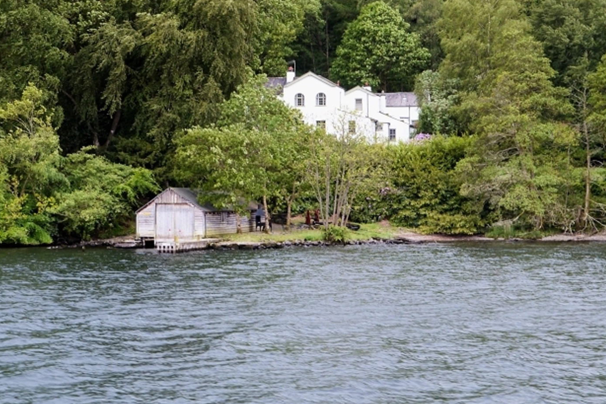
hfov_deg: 22.4
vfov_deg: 15.0
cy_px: 184
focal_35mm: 91
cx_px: 300
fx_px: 1532
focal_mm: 42
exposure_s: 1/100
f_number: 8
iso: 400
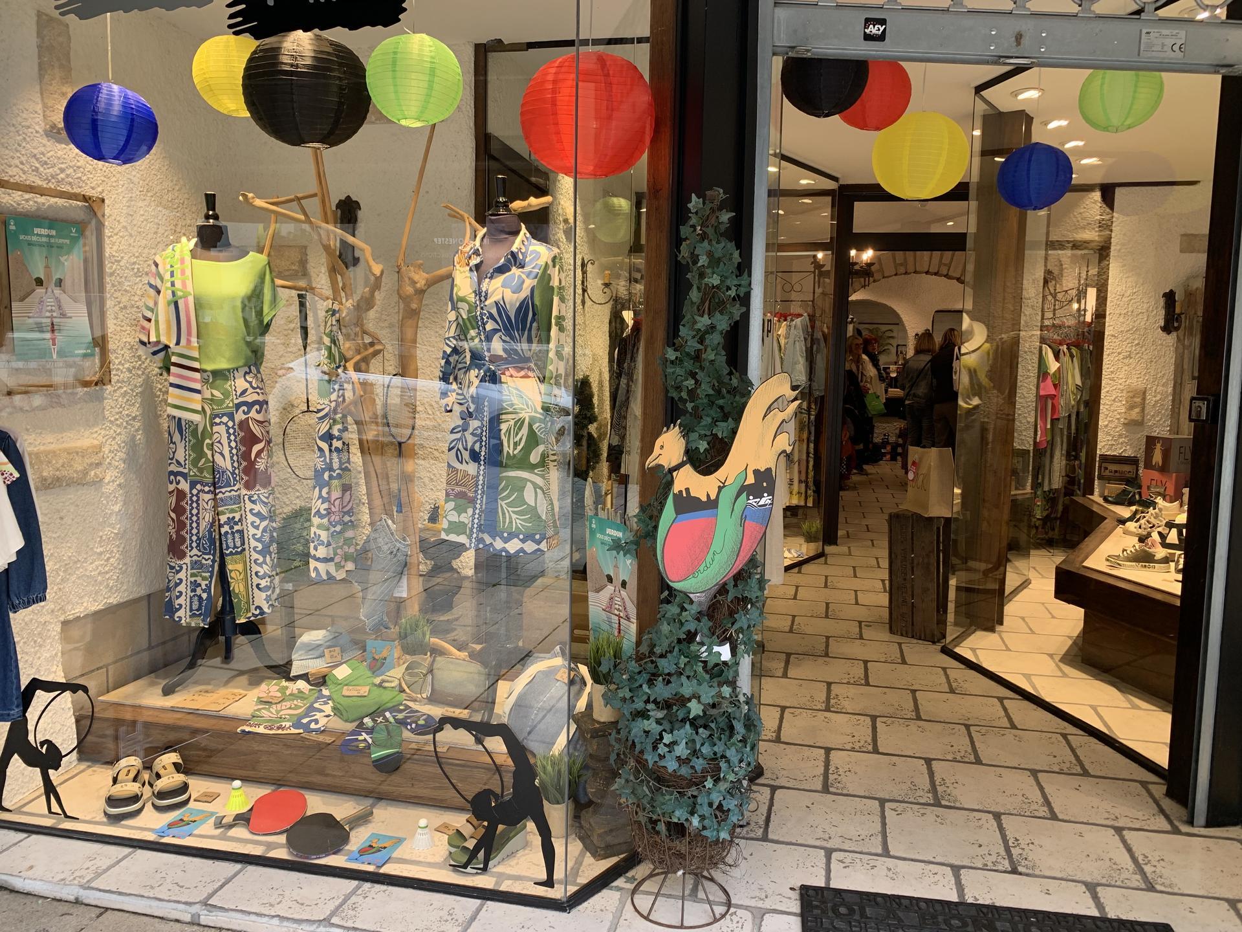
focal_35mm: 26
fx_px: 933
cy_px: 466
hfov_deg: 67.3
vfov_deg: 53.1
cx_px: 621
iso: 32
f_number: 1.8
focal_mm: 4.25
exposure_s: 1/122
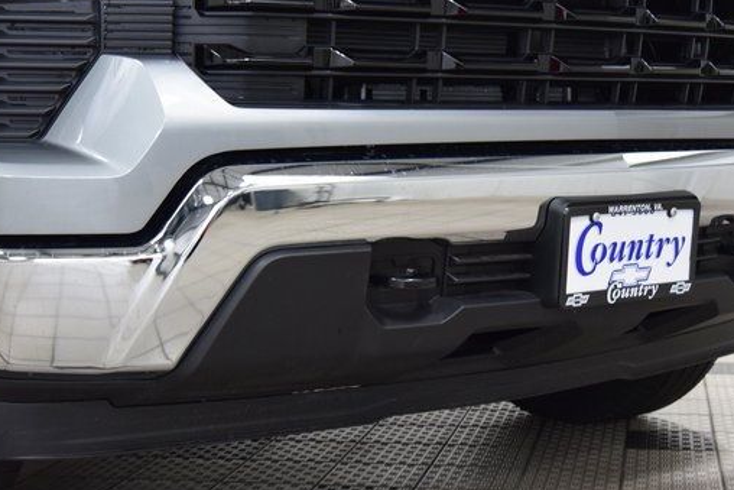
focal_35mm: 68
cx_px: 419
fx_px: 1387
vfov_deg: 20.0
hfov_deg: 29.6
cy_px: 297
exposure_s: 1/60
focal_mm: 36
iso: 1600
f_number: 5.6
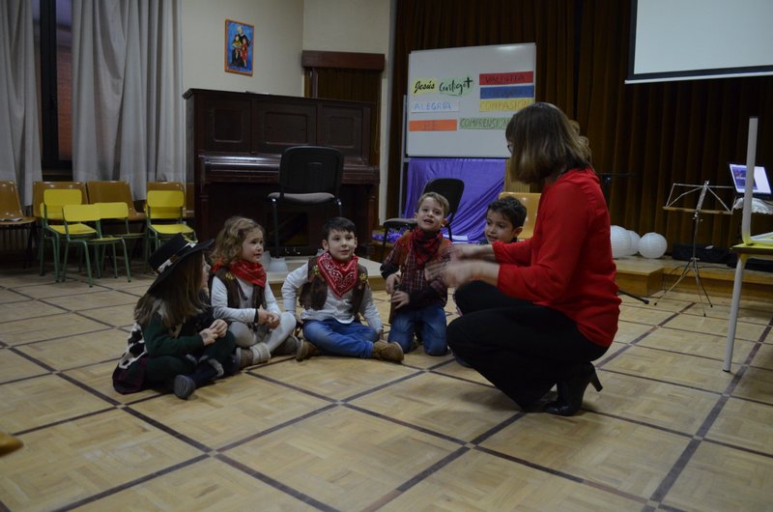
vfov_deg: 47.7
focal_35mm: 27
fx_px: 579
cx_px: 386
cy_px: 256
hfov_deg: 67.5
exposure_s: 1/30
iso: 1400
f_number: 3.5
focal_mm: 18
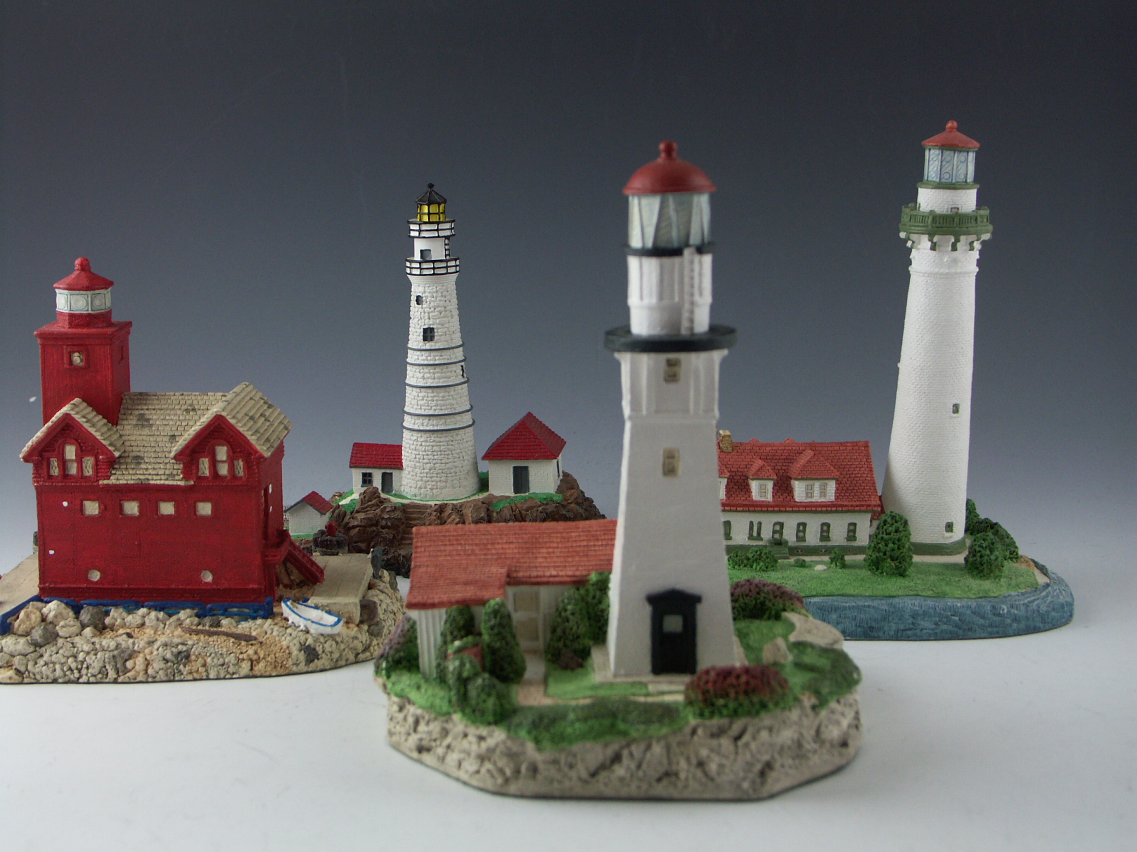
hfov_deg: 38.9
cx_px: 568
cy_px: 426
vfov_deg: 29.7
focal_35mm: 49
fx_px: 1609
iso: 100
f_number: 3.2
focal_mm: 12.68
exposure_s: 1/60
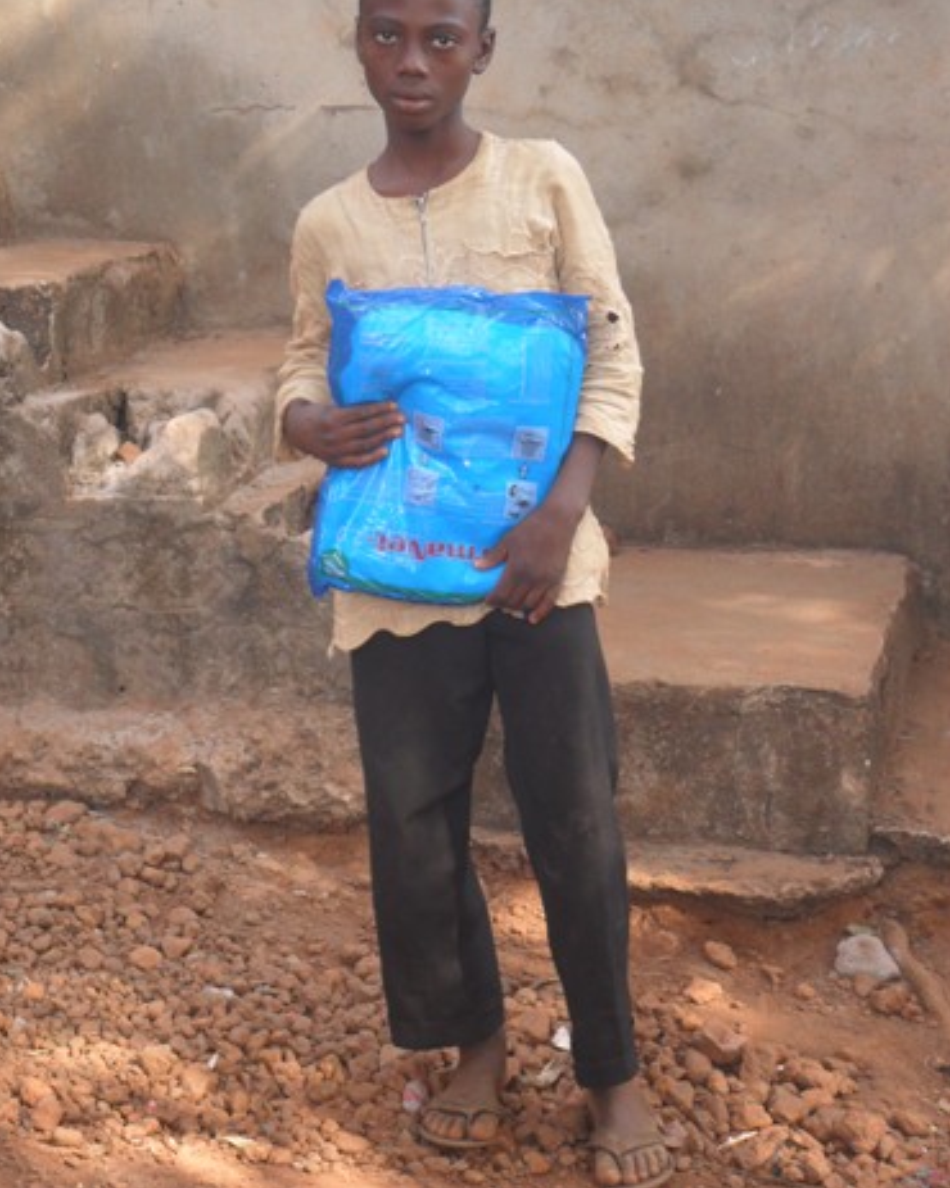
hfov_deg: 19.6
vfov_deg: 24.4
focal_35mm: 78
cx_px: 474
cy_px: 552
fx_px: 2743
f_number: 3.9
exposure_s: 1/60
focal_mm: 13.2
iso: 120
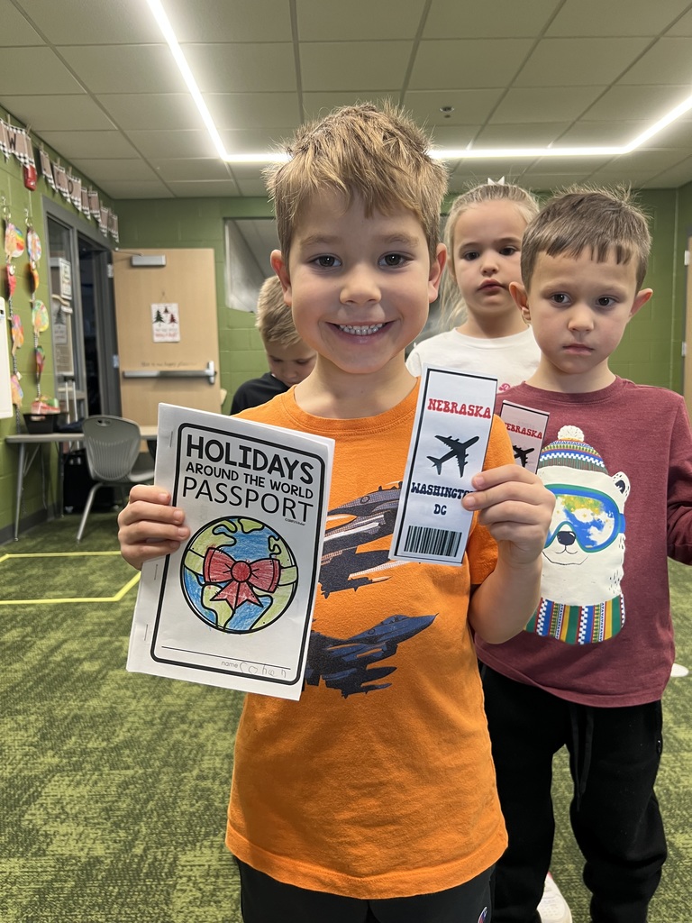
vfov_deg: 67.3
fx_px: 693
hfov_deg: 53.1
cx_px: 346
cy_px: 462
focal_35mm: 26
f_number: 1.5
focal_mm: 5.7
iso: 100
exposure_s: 1/75
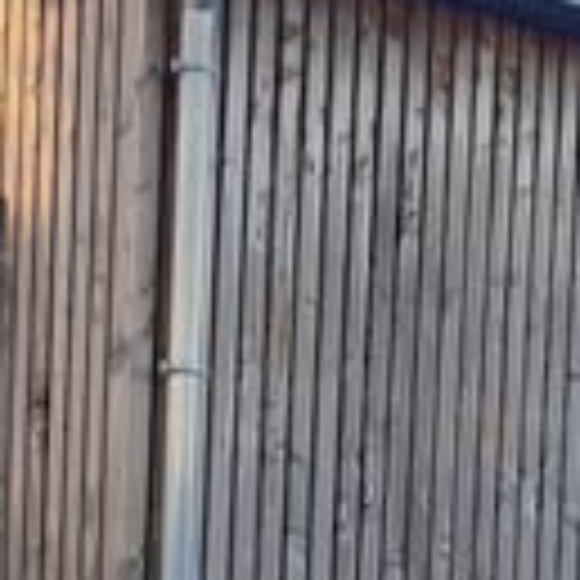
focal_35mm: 107
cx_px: 202
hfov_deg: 16.2
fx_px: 2028
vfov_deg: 15.9
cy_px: 616
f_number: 1.7
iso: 40
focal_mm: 3.92
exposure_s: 1/181
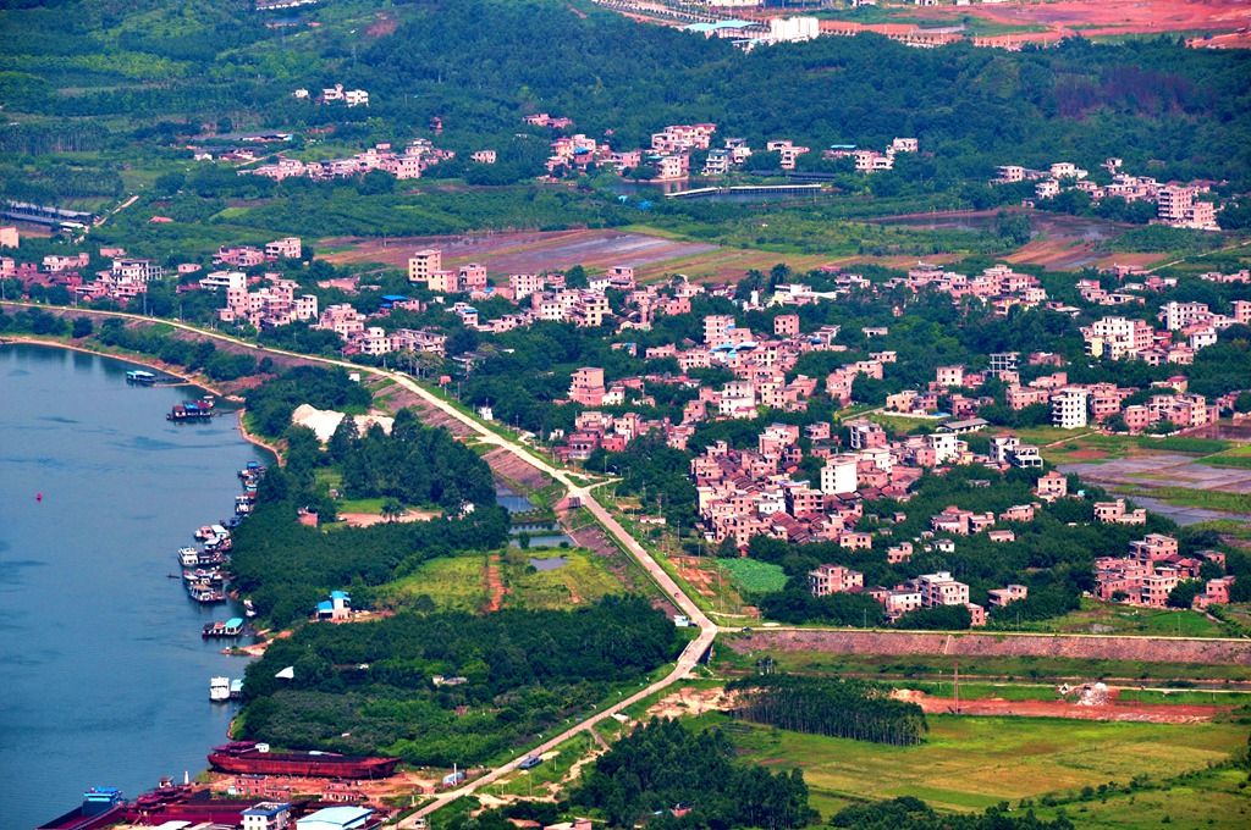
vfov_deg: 4.6
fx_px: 10412
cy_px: 415
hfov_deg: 6.9
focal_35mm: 300
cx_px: 626
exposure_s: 1/320
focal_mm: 200
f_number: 10
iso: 200
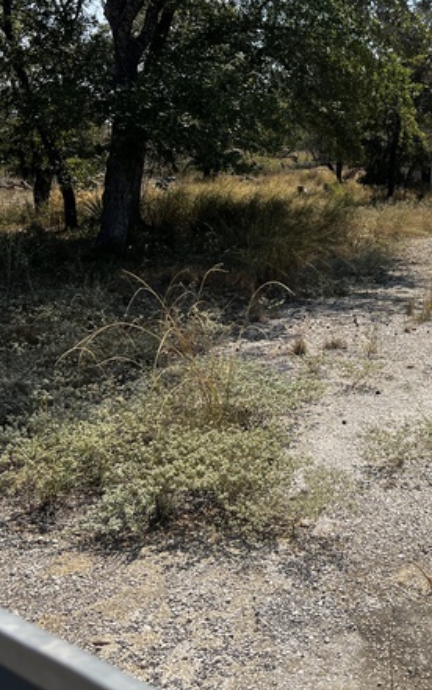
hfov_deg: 31.2
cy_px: 227
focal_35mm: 40
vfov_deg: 48.4
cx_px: 347
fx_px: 753
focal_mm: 5.7
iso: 50
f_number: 1.5
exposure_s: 1/4630
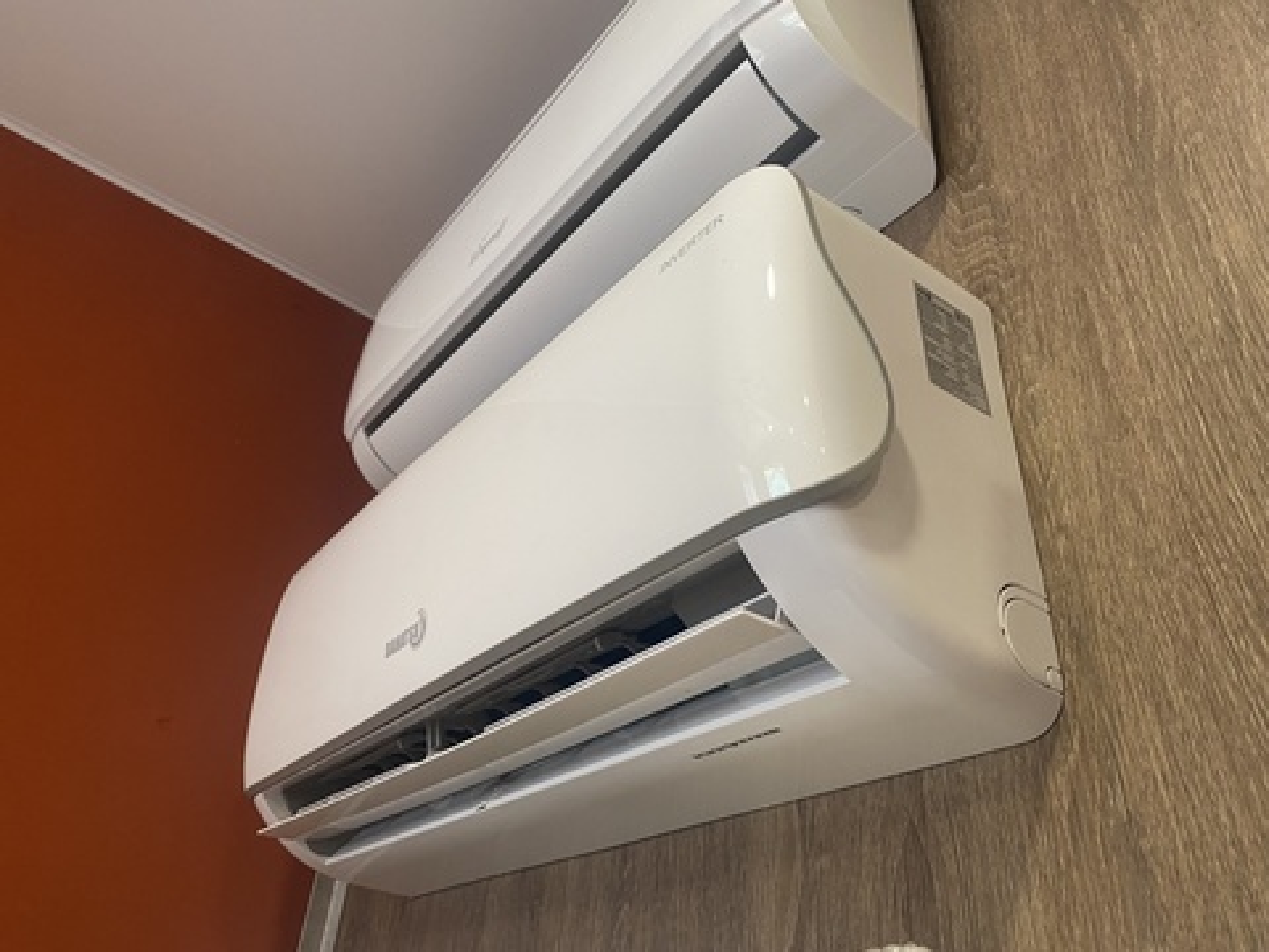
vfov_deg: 53.1
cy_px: 476
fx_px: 953
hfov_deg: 67.3
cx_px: 634
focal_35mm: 26
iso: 125
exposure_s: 1/50
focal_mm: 4.25
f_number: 1.8
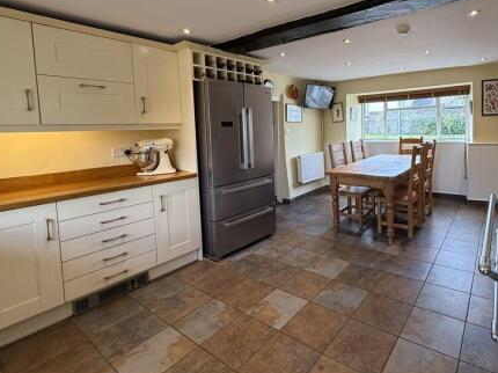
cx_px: 328
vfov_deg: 67.7
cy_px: 143
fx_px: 273
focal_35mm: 19
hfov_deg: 82.1
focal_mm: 2.22
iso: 125
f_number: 2.2
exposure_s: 1/100
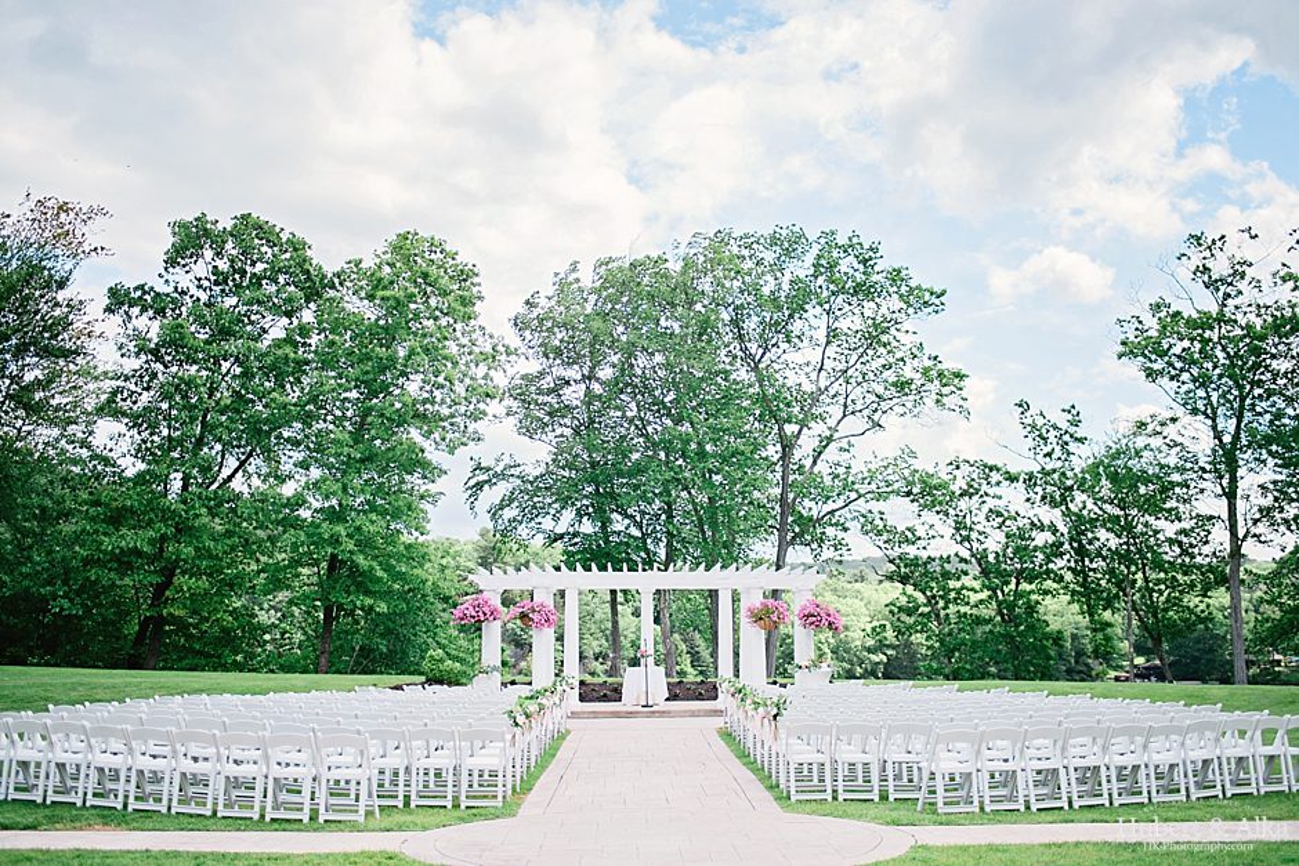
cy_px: 433
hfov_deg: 54.4
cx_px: 650
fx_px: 1263
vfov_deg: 37.9
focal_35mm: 35
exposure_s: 1/8000
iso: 320
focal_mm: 35
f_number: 1.8
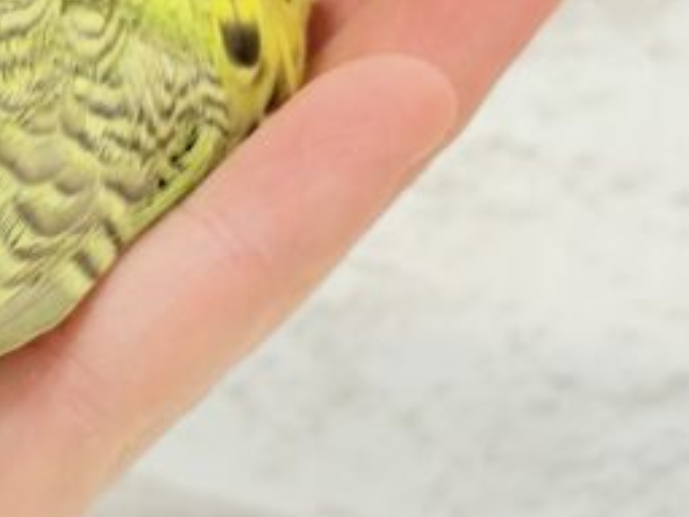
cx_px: -51
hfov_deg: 14.8
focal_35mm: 130
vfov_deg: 11.3
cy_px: -3
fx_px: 2588
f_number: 1.6
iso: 50
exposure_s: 1/50
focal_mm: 5.96
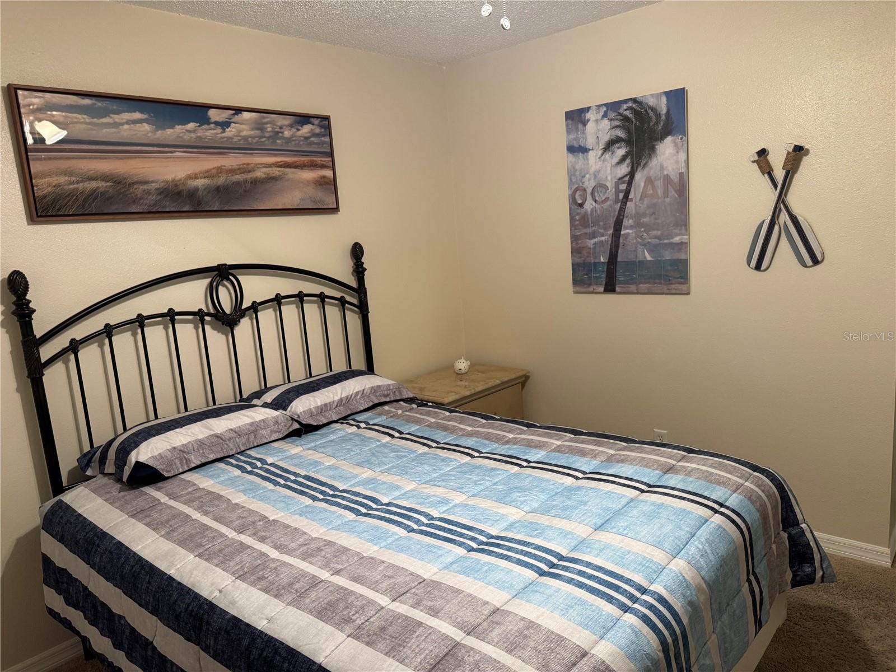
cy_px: 336
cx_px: 448
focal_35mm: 24
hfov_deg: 71.6
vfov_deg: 56.8
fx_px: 621
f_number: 1.78
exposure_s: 1/60
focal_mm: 6.76
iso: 320
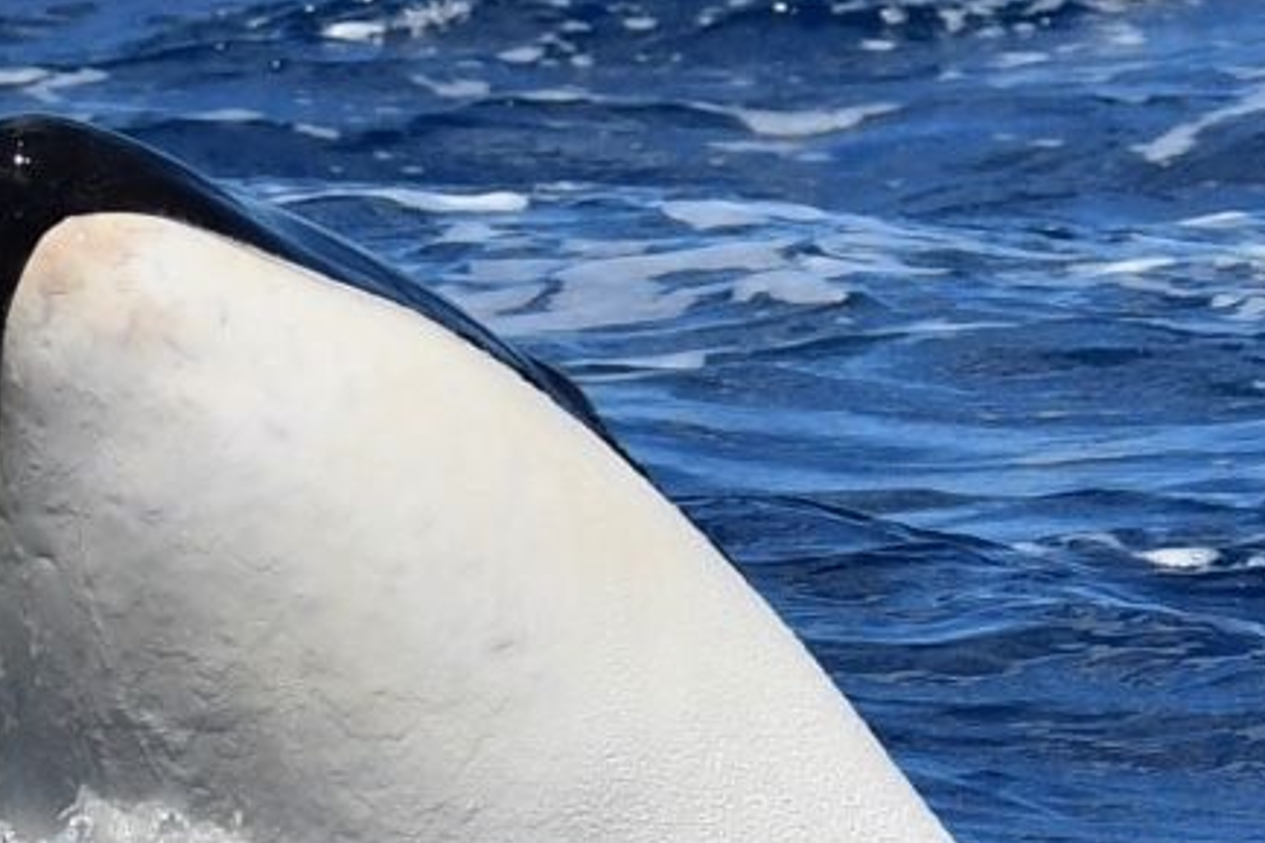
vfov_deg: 2.1
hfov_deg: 3.1
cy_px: 769
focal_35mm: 663
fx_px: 23287
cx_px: 769
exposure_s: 1/2000
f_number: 8
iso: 400
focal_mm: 240
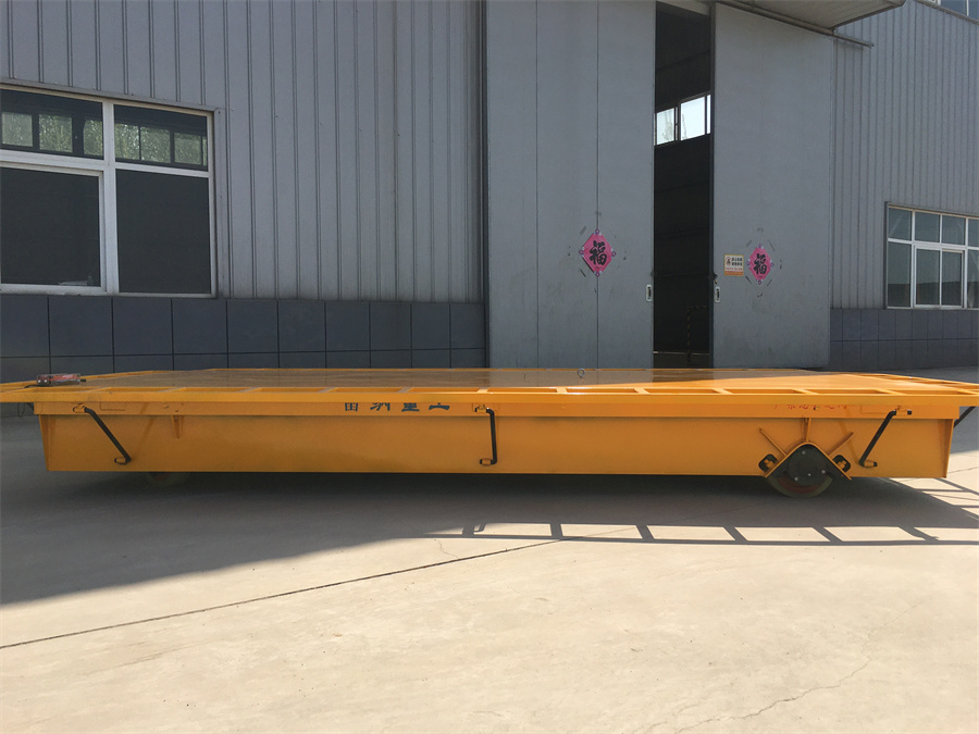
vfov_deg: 48.2
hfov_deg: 61.7
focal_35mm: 29
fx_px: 820
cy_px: 367
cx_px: 490
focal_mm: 4.15
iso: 25
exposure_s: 1/1972
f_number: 2.2
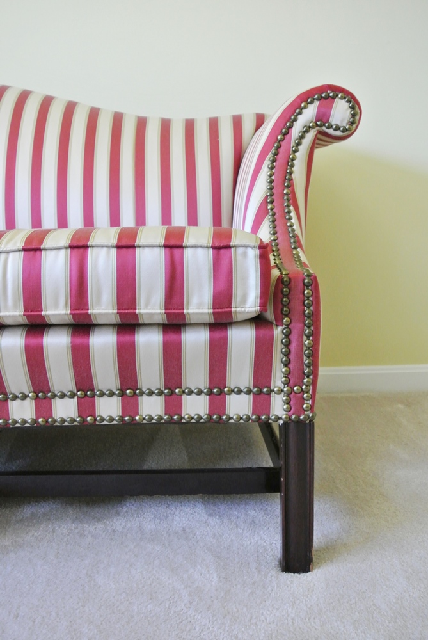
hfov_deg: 45.1
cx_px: 214
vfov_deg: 63.6
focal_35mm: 29
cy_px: 320
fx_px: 516
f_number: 3.5
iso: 800
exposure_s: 1/30
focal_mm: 11
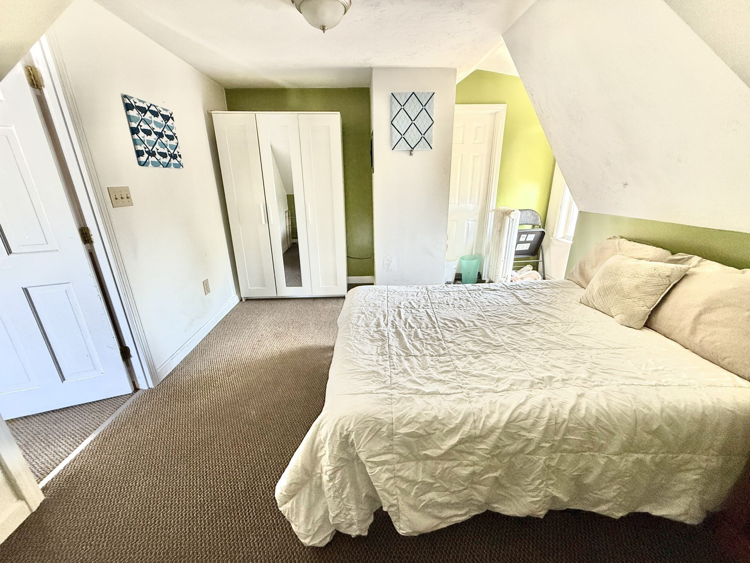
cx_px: 375
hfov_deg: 102.1
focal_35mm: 14
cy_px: 282
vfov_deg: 85.7
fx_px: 303
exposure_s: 1/99
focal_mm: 2.22
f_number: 2.2
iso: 320
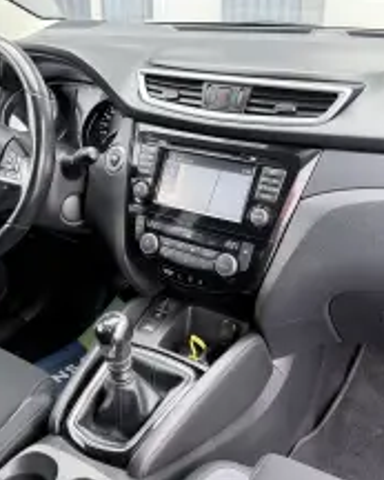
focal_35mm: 39
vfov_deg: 46.6
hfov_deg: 38.2
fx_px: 554
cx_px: 175
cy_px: 287
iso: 160
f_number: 1.78
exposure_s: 1/121
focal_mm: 6.76
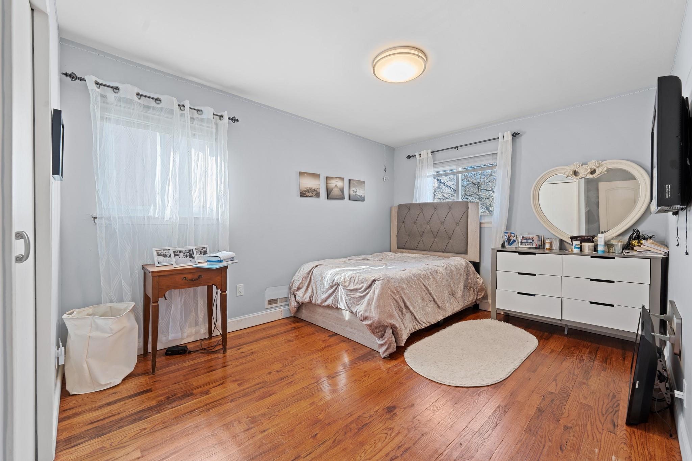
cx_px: 346
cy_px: 230
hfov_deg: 104.3
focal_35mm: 14
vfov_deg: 81.2
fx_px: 269
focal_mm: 14
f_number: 8
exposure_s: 1/3
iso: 250
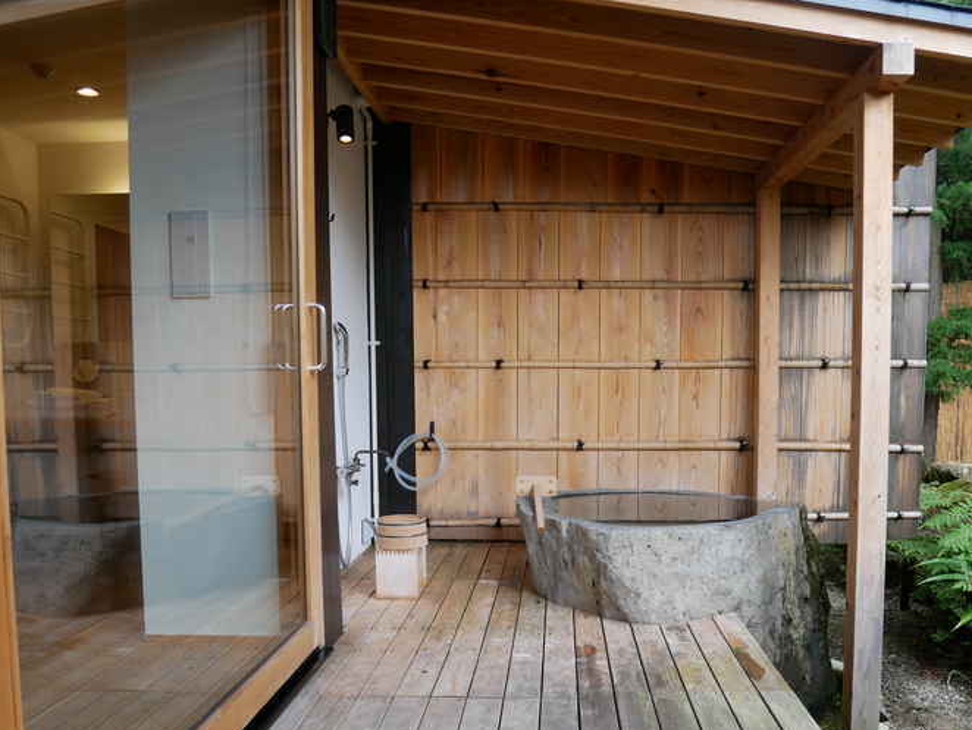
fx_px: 815
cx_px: 537
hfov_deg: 61.5
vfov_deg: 48.0
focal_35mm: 29
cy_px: 440
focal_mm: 12
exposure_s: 1/100
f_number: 3.5
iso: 200
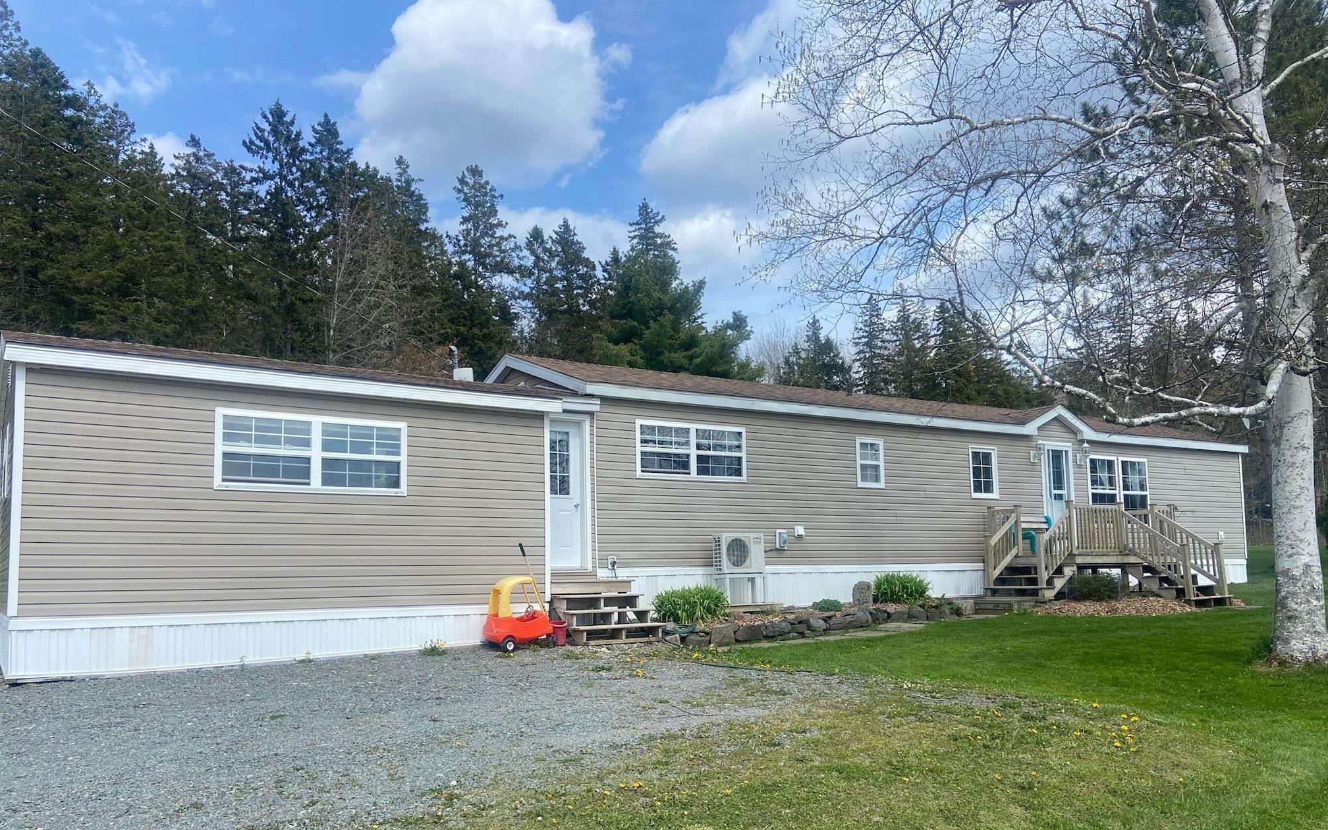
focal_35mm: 28
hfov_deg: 66.5
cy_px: 501
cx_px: 671
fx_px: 1013
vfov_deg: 44.3
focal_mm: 4.25
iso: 32
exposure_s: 1/1727
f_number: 1.8
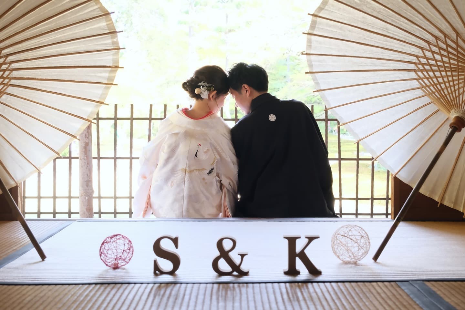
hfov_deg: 44.5
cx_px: 232
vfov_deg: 30.5
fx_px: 568
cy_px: 155
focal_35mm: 44
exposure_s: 1/50
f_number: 5.6
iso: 1600
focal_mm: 29.2
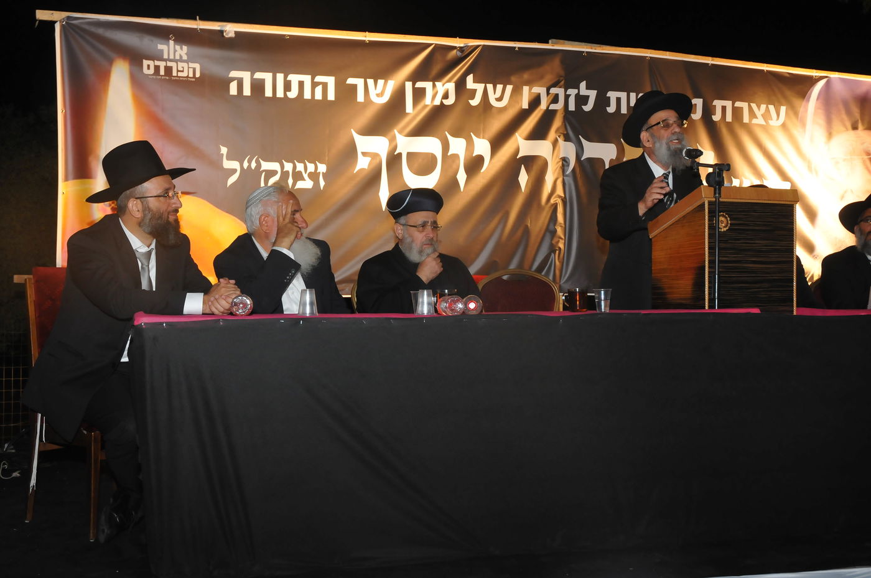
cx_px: 436
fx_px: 978
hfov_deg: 48.0
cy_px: 289
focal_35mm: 40
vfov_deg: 32.9
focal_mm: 27
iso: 800
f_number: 7.1
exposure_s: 1/60
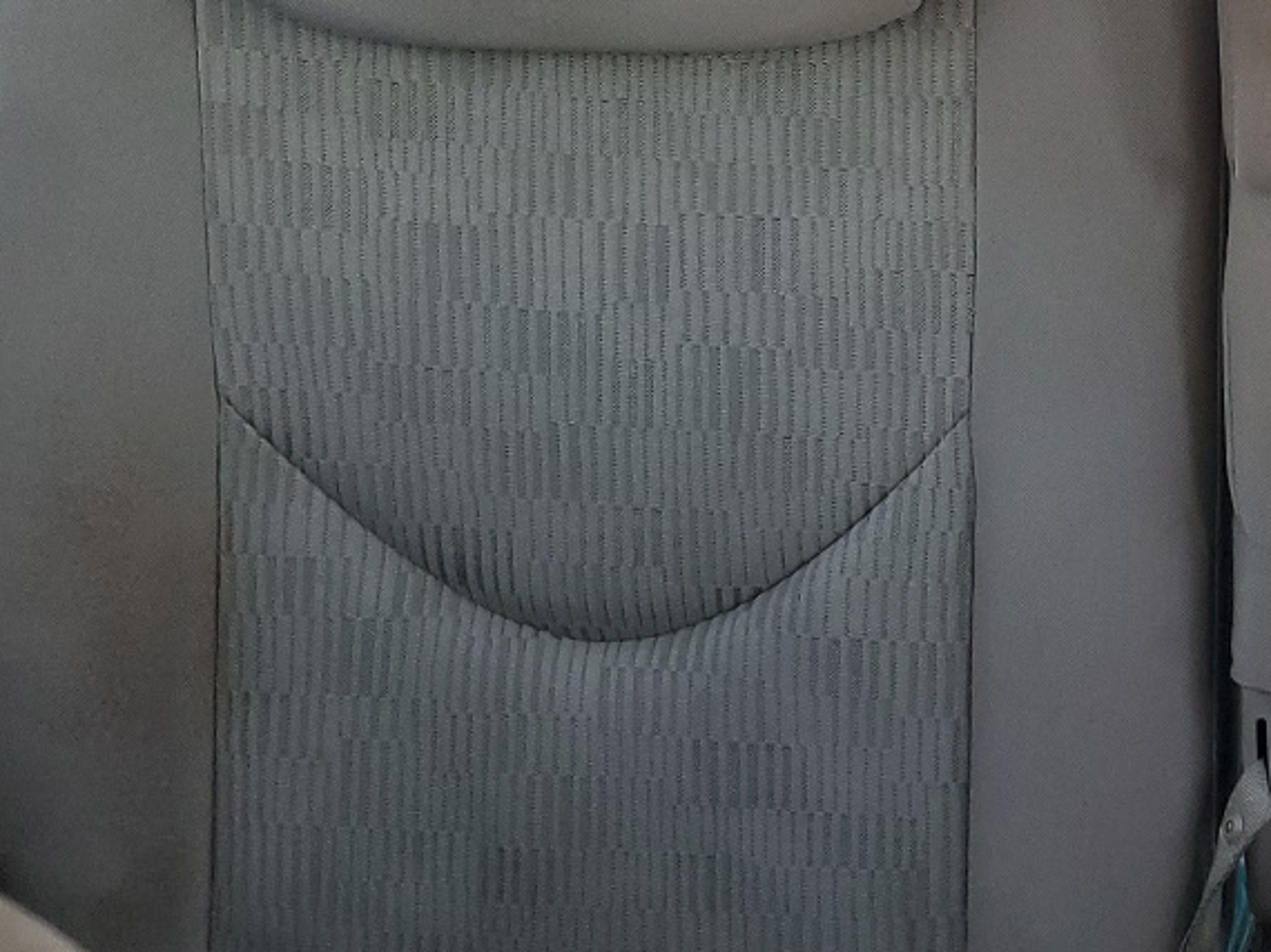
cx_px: 1496
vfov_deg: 19.9
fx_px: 2679
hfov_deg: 24.4
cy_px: 187
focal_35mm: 73
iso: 85
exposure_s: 1/120
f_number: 1.5
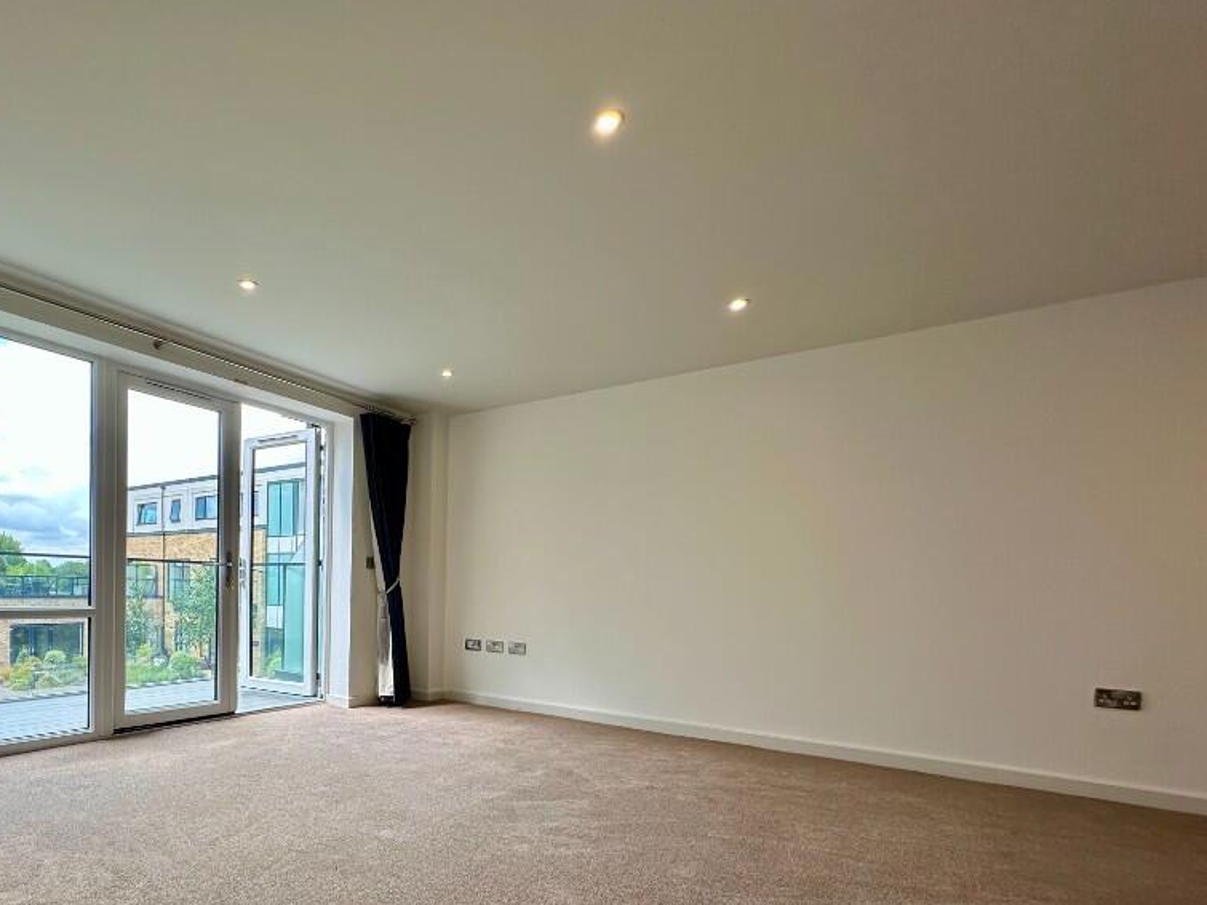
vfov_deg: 66.7
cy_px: 606
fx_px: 662
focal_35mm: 19
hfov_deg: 82.2
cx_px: 416
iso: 40
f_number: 2.2
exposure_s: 1/160
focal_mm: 2.22
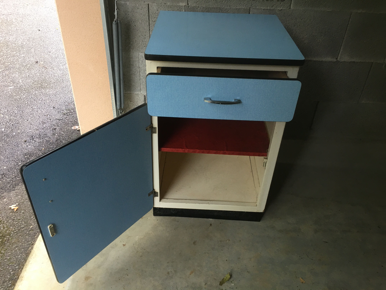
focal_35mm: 29
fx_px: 323
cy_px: 145
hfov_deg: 61.7
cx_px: 193
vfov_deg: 48.2
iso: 40
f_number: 2.2
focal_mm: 4.15
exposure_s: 1/17
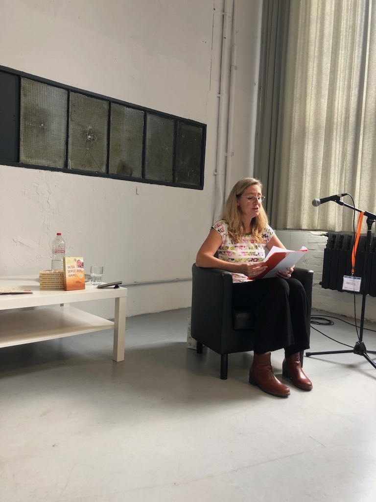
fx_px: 406
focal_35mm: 28
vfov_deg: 63.4
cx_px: 188
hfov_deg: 49.7
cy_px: 251
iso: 32
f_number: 1.8
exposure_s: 1/50
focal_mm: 3.99
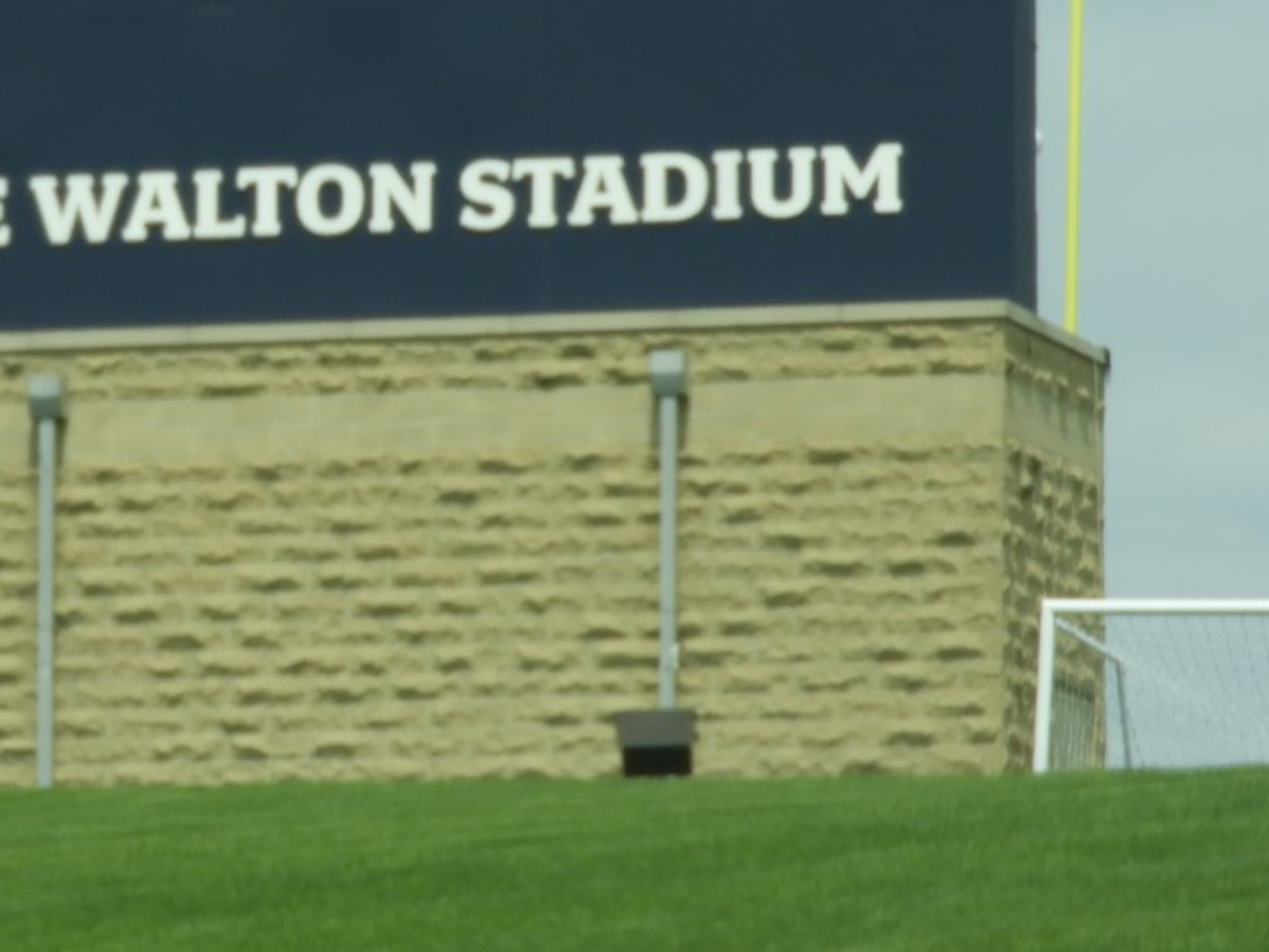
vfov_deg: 4.1
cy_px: 243
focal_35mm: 363
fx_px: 13312
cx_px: 116
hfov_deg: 5.4
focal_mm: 32.2
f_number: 5.3
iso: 100
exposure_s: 1/500
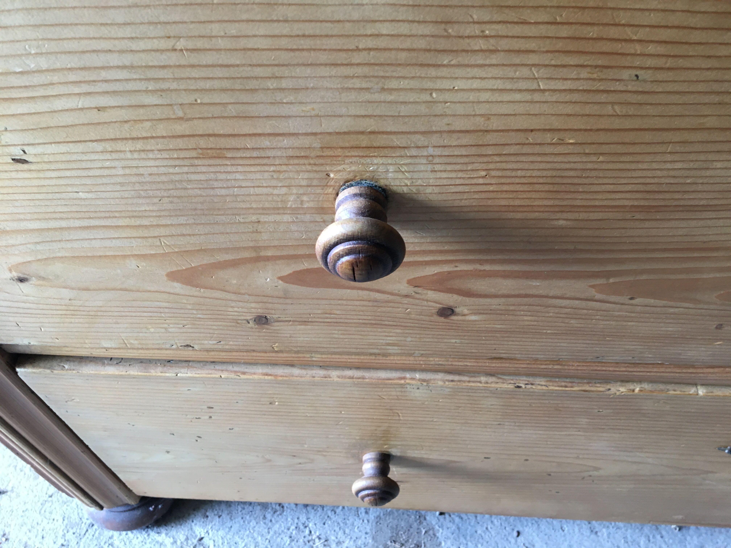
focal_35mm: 29
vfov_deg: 48.2
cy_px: 274
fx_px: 612
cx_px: 366
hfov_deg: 61.7
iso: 125
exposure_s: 1/33
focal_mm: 4.15
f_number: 2.2
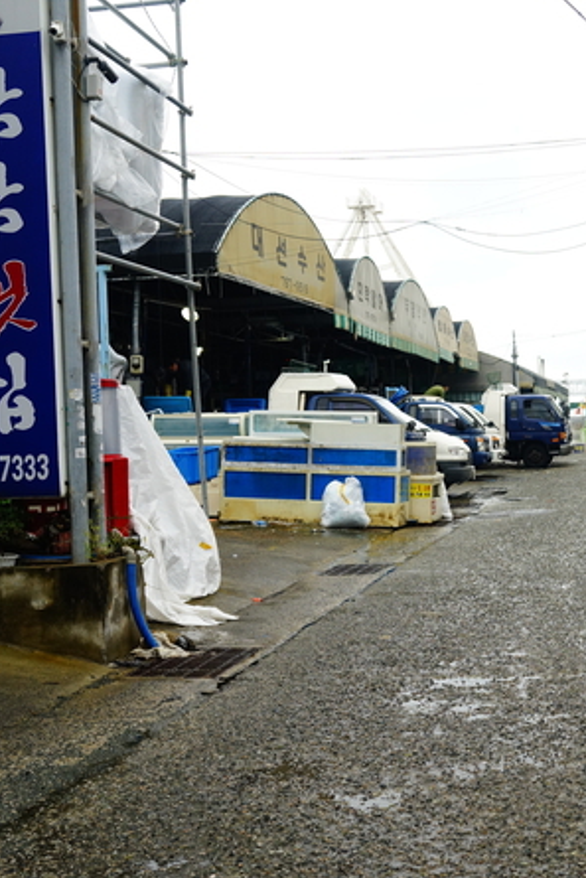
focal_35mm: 55
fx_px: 1342
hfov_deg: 24.3
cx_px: 455
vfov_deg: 36.2
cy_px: 448
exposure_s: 1/160
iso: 800
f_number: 5.6
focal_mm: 35
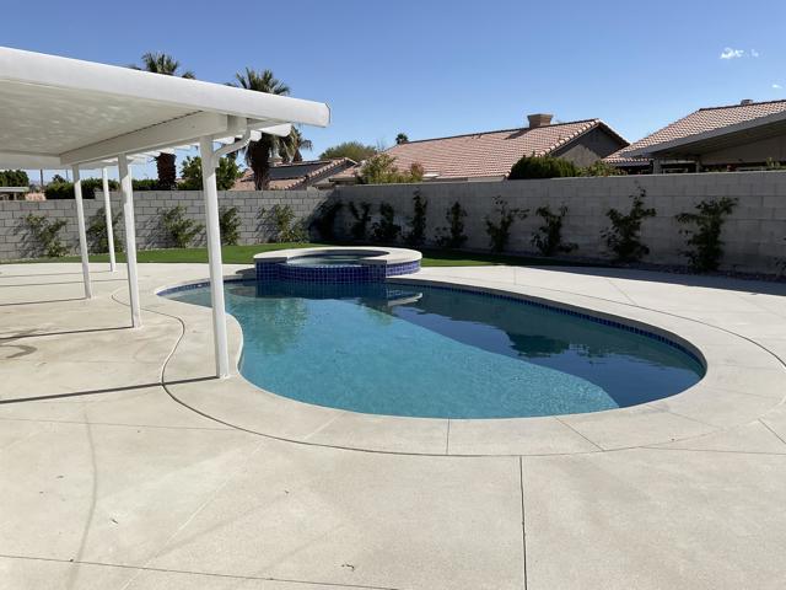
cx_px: 393
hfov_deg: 61.7
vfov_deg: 48.2
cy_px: 295
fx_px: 658
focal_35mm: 29
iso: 16
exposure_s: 1/3534
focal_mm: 3
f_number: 1.8
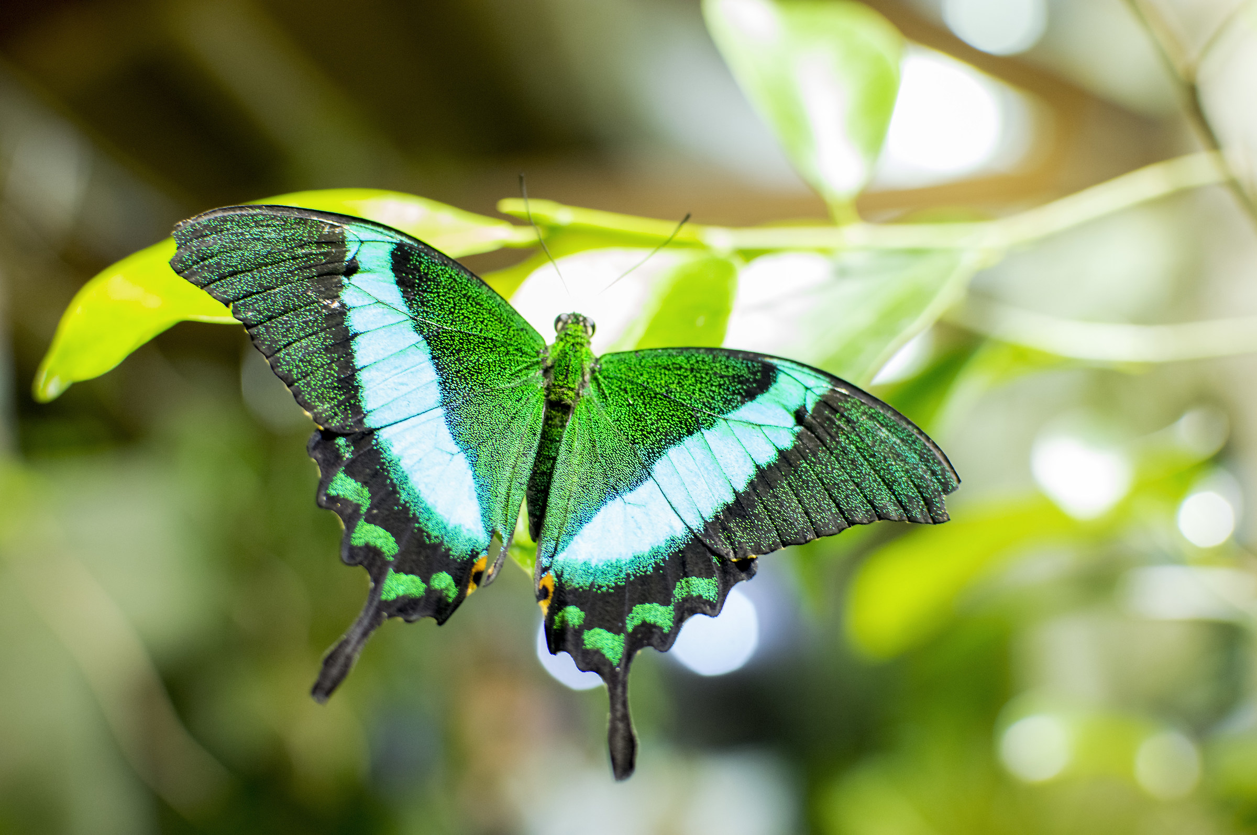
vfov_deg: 25.7
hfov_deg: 37.9
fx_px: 1831
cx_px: 628
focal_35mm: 52
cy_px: 418
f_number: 3.5
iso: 800
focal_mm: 35
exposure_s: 1/100
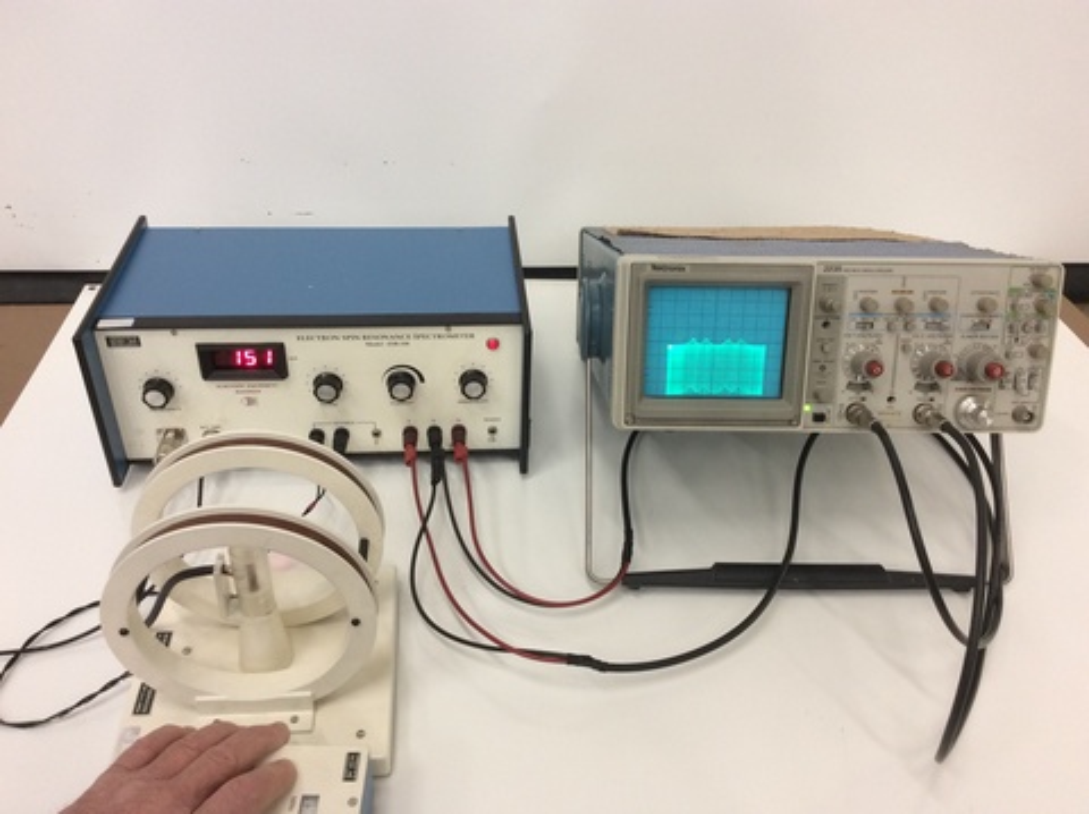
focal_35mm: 32
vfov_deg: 44.1
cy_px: 407
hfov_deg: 56.9
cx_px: 544
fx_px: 1006
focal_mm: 3.3
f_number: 2.4
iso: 64
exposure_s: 1/24
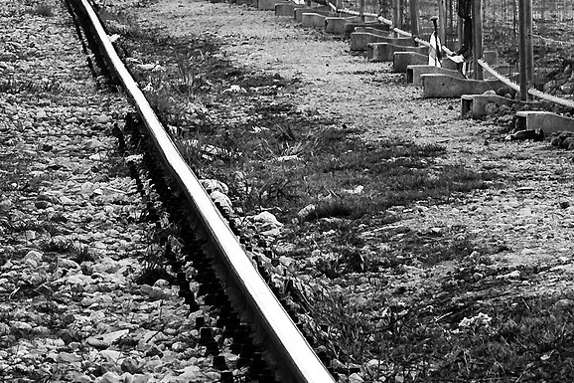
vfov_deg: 2.9
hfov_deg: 4.4
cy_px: -144
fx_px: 7445
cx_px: 30
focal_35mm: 467
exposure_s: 2.5
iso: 100
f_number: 10
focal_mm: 75
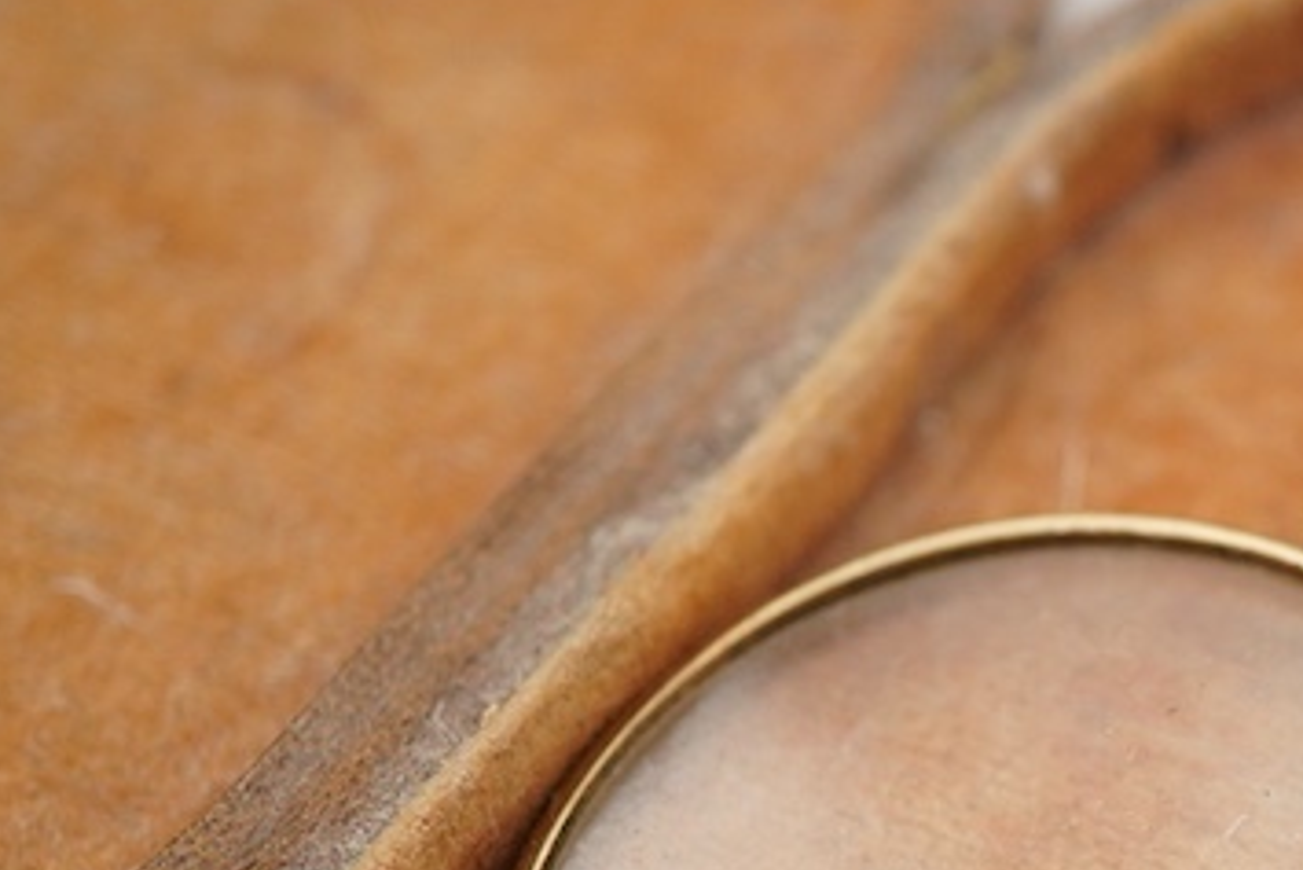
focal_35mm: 114
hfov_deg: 17.6
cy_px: 815
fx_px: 4128
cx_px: 1219
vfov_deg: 11.9
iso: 800
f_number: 5
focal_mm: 30
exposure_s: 1/160
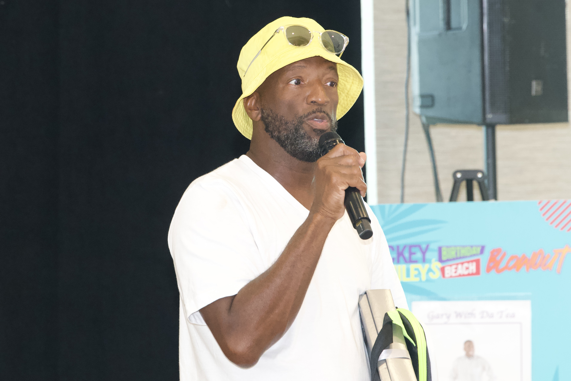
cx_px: 286
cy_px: 190
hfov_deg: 9.9
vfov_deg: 6.6
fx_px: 3300
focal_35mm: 208
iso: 4000
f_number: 4.5
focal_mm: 139
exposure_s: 1/250
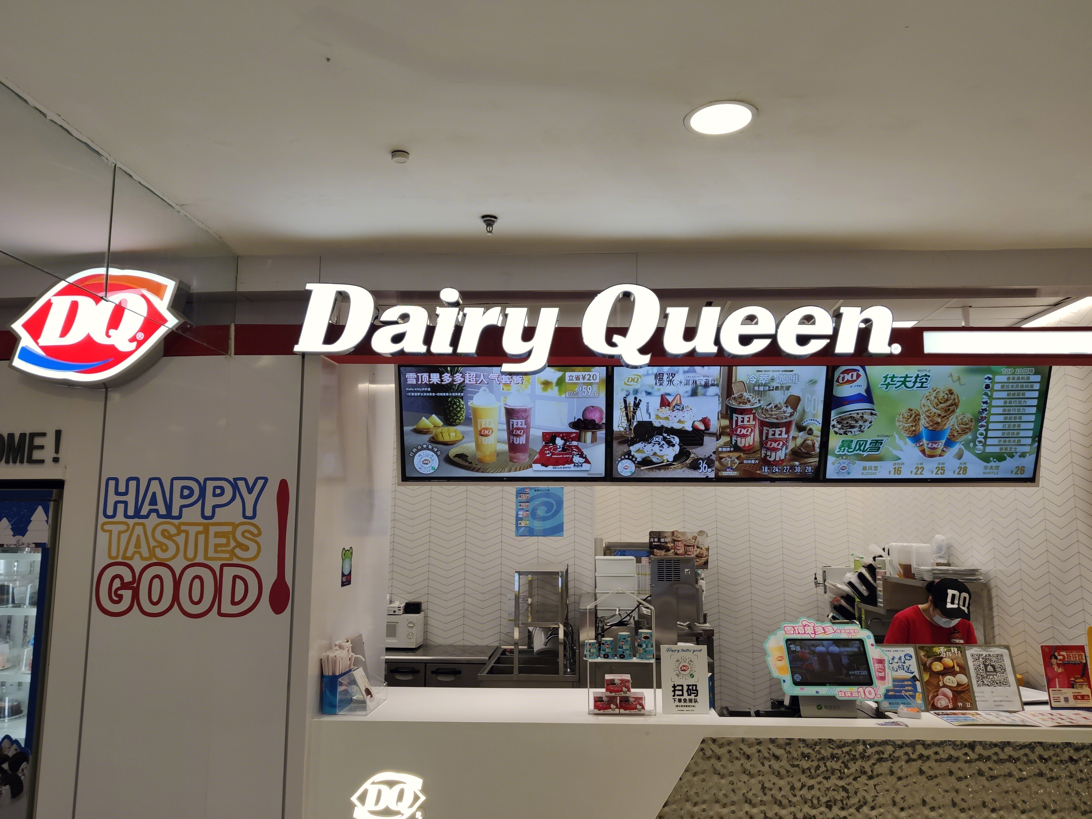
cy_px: 410
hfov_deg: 67.3
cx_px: 546
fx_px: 820
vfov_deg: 53.1
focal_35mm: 26
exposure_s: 1/100
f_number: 1.75
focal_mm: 4.75
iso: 120
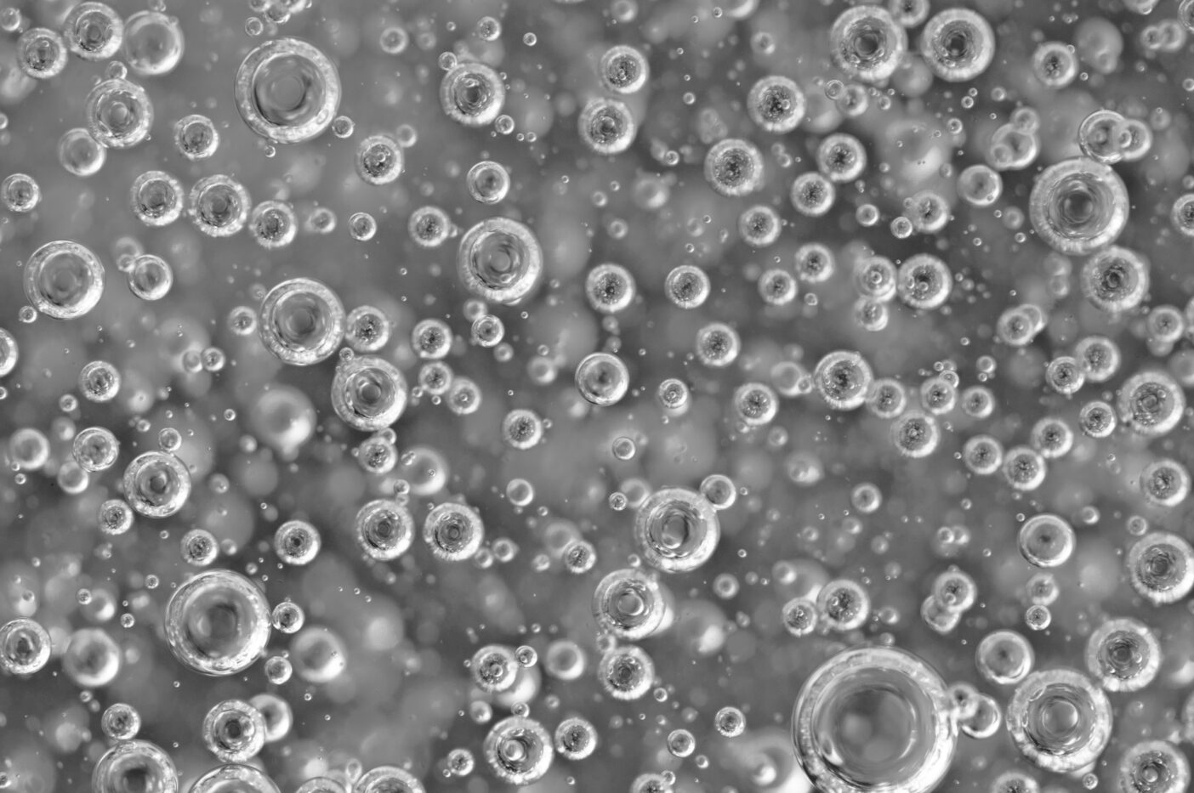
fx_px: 6693
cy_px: 396
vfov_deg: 6.8
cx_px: 597
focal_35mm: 202
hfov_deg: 10.2
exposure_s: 1/125
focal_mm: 135
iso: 200
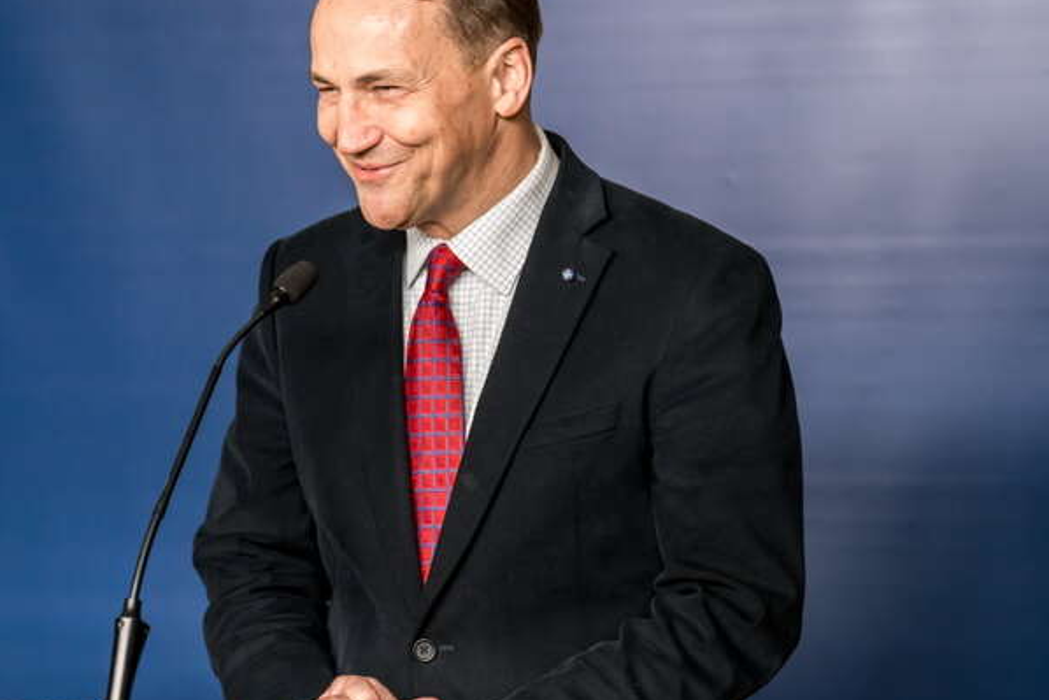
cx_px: 305
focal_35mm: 167
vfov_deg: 8.2
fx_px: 4867
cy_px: 304
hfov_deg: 12.3
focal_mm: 104
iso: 2000
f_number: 2.8
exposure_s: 1/80
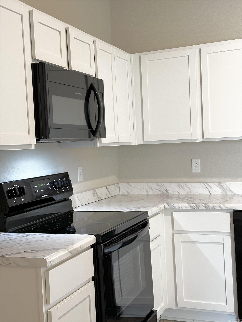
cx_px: 121
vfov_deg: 39.7
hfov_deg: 30.3
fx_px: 447
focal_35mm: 48
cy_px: 161
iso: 250
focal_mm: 6.86
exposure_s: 1/60
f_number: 1.78
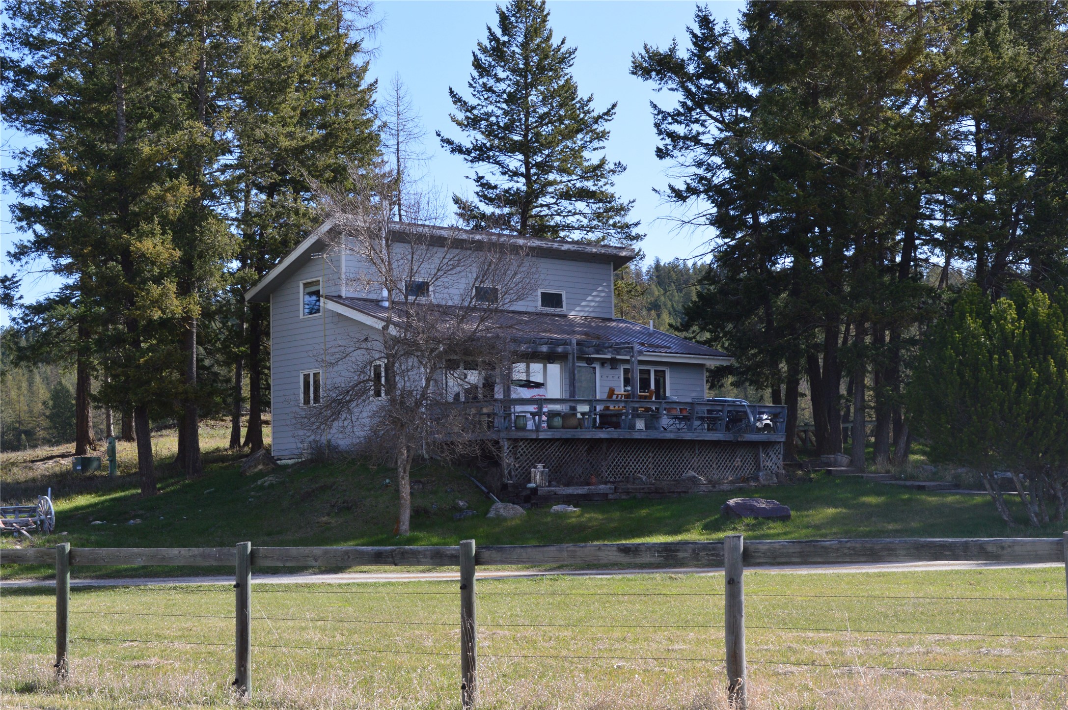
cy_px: 355
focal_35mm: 60
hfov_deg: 33.4
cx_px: 534
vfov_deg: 22.6
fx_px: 1778
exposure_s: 1/250
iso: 400
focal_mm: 40
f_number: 10
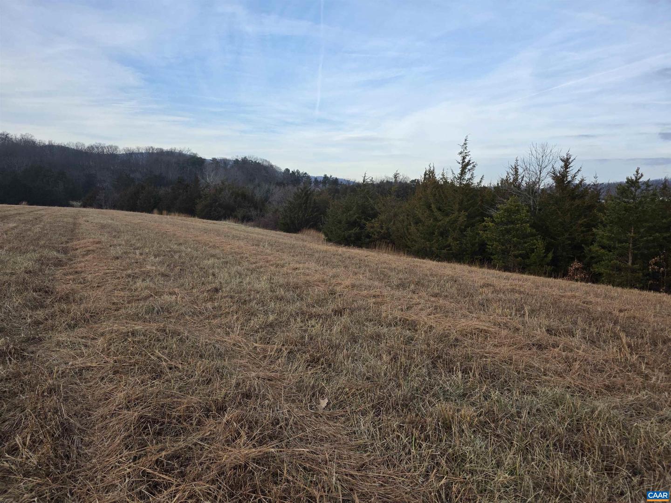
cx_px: 336
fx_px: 446
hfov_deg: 73.9
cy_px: 252
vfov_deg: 58.9
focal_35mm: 23
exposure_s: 1/1445
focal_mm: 6.3
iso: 80
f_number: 1.7
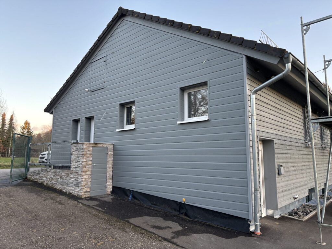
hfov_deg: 67.3
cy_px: 124
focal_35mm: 26
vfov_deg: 53.1
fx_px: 249
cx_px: 166
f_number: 1.6
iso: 64
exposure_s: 1/122
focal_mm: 5.96
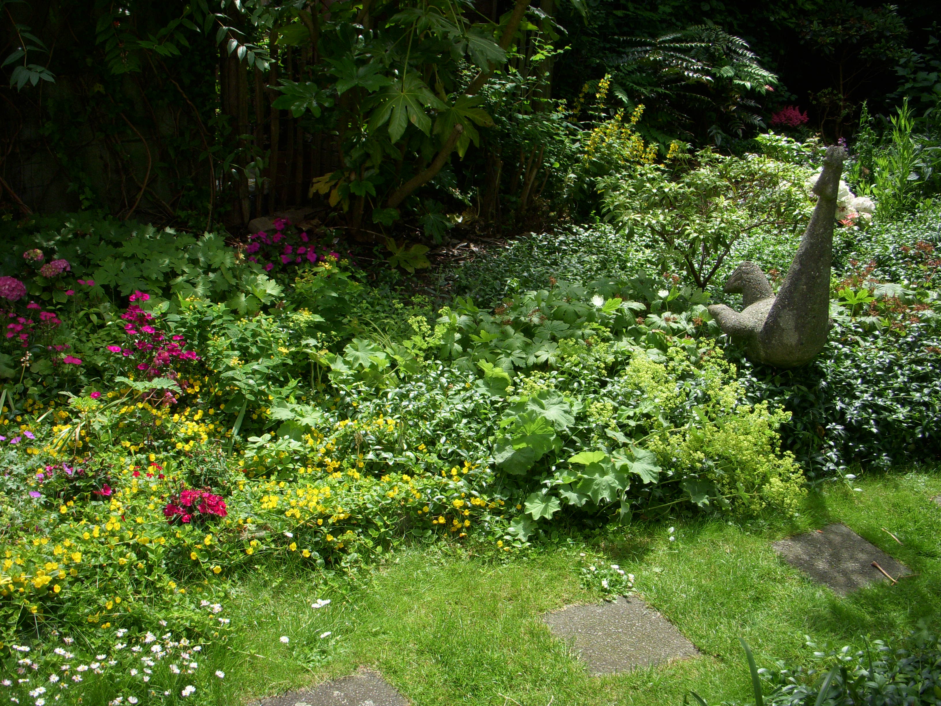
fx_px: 1033
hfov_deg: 49.0
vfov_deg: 37.7
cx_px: 470
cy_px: 353
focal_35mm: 38
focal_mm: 6.3
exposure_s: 1/500
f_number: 3.3
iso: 100
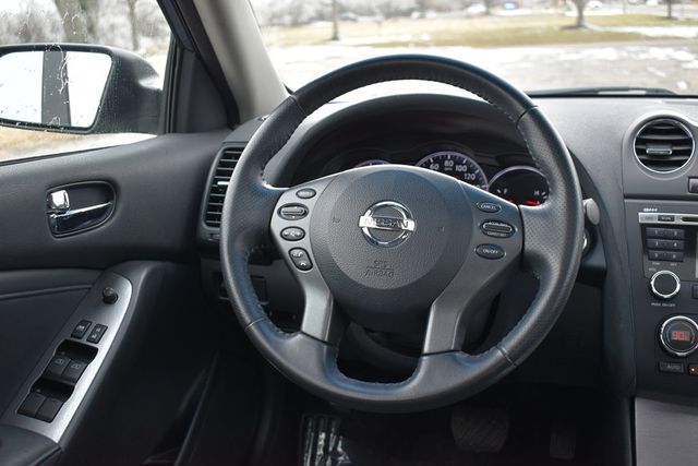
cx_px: 349
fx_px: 814
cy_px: 233
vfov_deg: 31.9
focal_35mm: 42
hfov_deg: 46.4
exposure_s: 1/250
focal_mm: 28
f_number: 4.2
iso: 500
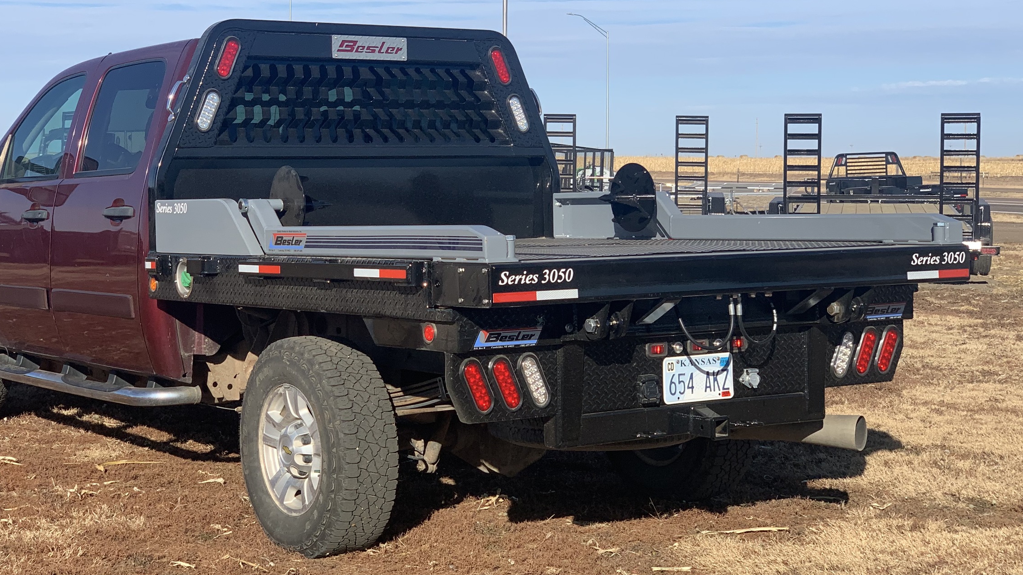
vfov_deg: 18.0
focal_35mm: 67
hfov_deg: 31.4
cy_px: 259
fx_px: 1817
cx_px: 443
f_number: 2.4
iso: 16
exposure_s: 1/1261
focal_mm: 6
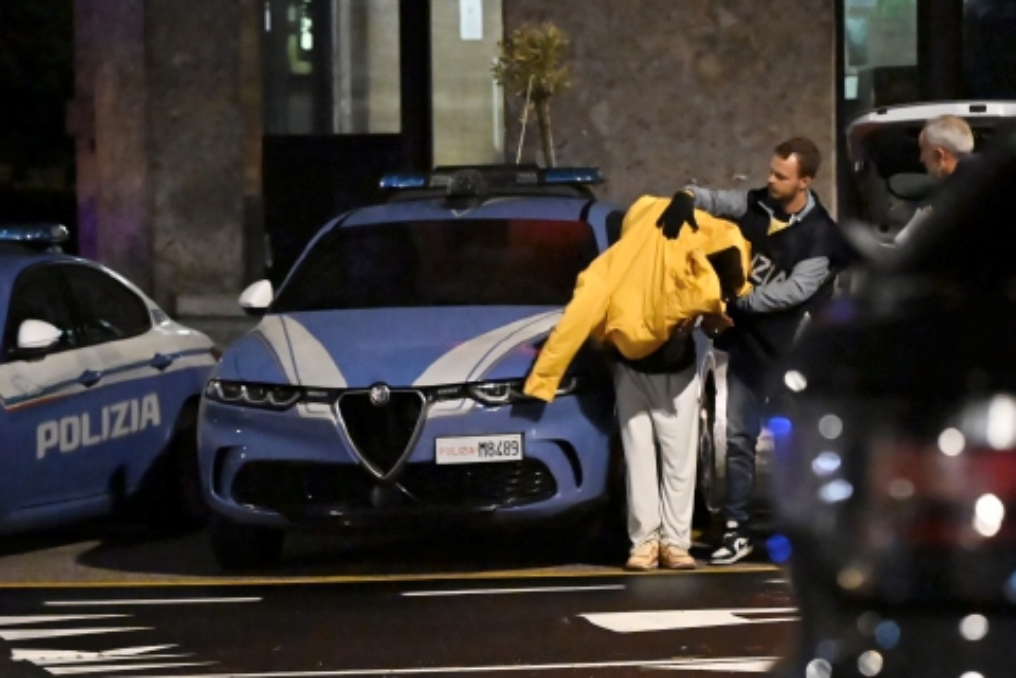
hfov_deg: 17.1
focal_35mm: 120
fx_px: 3386
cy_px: 339
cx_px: 508
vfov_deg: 11.4
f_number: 4
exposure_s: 1/160
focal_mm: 120
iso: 16000
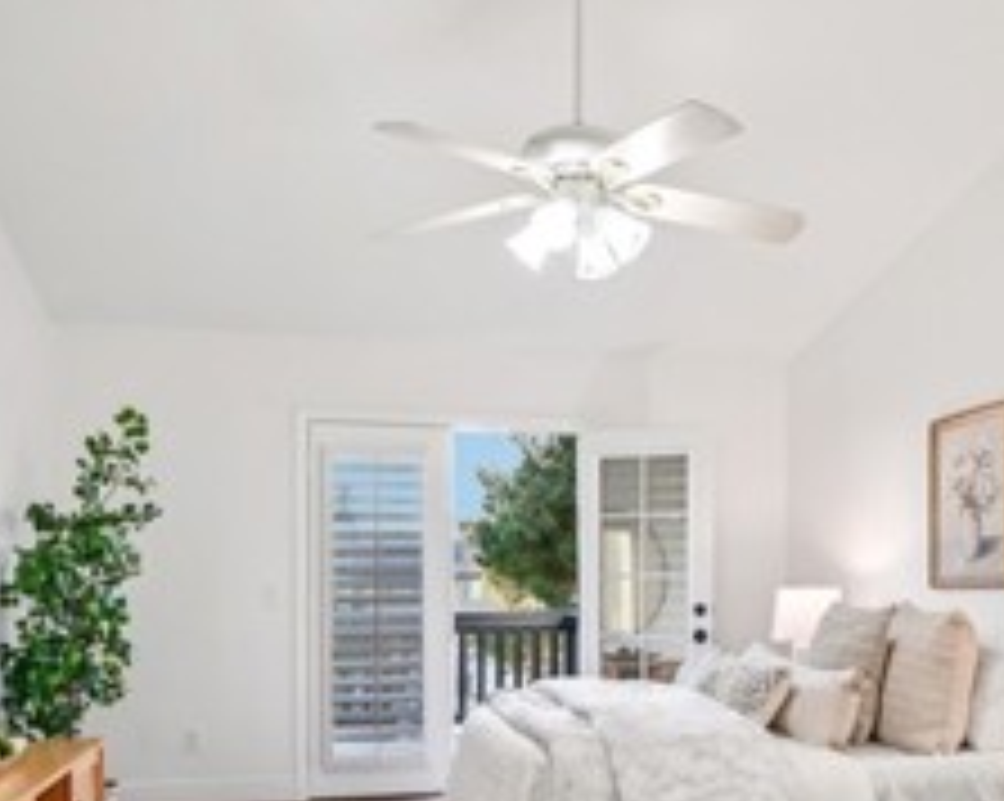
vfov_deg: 41.5
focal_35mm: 35
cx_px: 608
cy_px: 544
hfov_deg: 51.2
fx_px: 1039
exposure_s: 1/25
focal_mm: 13
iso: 400
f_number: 8
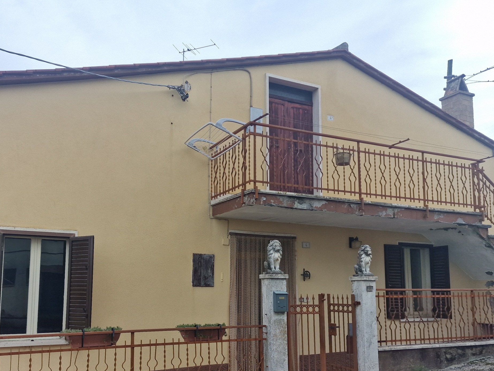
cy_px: 240
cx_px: 197
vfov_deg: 43.7
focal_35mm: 32
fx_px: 457
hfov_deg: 56.4
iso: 50
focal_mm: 6.4
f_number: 1.8
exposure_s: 1/440
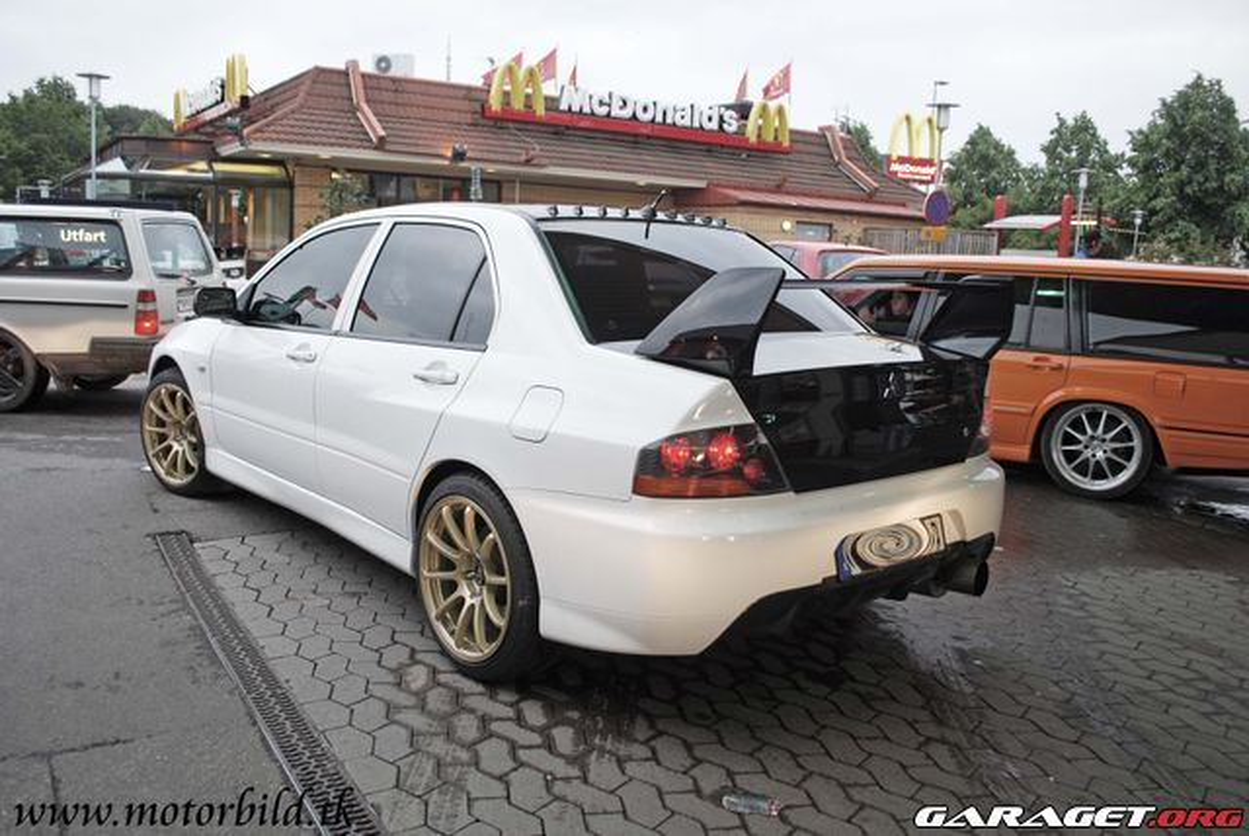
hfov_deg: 61.9
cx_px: 624
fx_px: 1042
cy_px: 418
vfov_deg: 43.7
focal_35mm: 30
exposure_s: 1/60
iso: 200
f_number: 4
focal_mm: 20
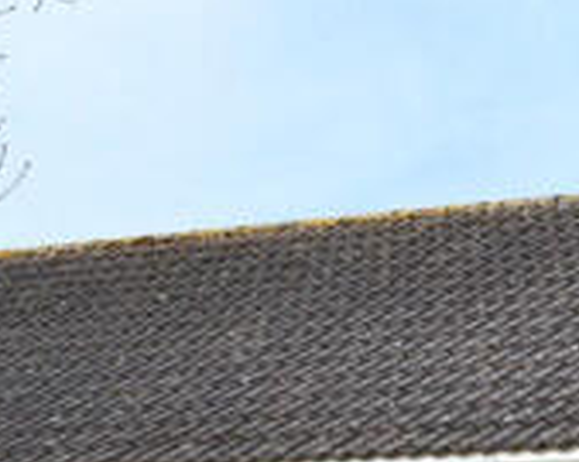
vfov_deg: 11.5
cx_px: 721
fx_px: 2244
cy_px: 597
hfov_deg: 14.2
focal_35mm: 131
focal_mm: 24
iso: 400
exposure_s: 1/400
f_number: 11
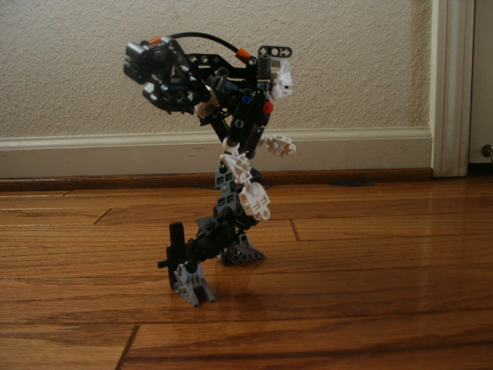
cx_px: 246
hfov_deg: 52.6
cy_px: 185
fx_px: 498
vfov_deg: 40.7
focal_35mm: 35
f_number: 3
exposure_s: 1/45
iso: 125
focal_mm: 7.18
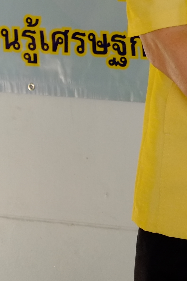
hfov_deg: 5.1
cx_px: 411
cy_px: -89
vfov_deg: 7.7
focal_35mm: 263
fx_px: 2049
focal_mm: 42.5
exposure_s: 1/250
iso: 800
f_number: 5
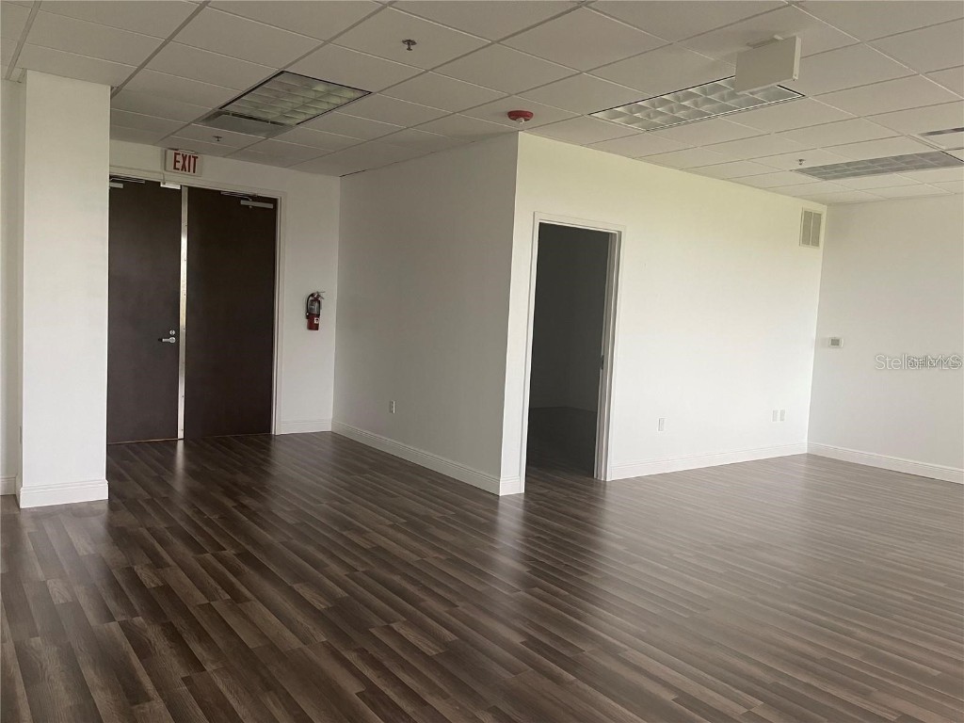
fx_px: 724
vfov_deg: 53.1
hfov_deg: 67.3
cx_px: 482
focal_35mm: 26
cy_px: 362
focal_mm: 5.1
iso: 250
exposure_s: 1/60
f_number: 1.6
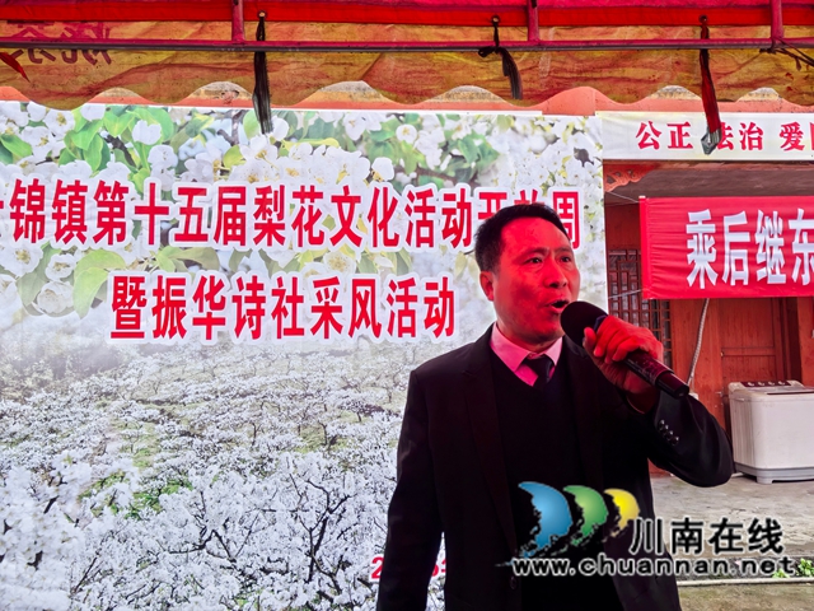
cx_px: 407
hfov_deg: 65.3
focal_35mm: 27
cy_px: 306
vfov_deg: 51.4
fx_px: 635
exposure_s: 1/120
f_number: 1.9
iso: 250
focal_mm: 5.52
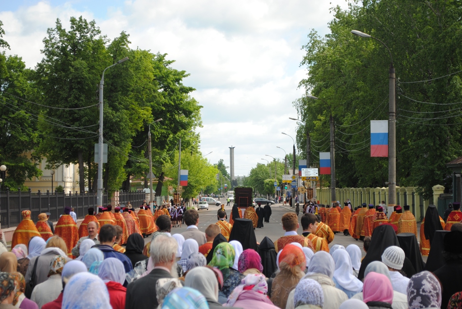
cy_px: 154
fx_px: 1060
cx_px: 231
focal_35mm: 82
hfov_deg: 24.6
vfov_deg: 16.6
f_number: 5.6
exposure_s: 1/200
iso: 100
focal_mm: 55
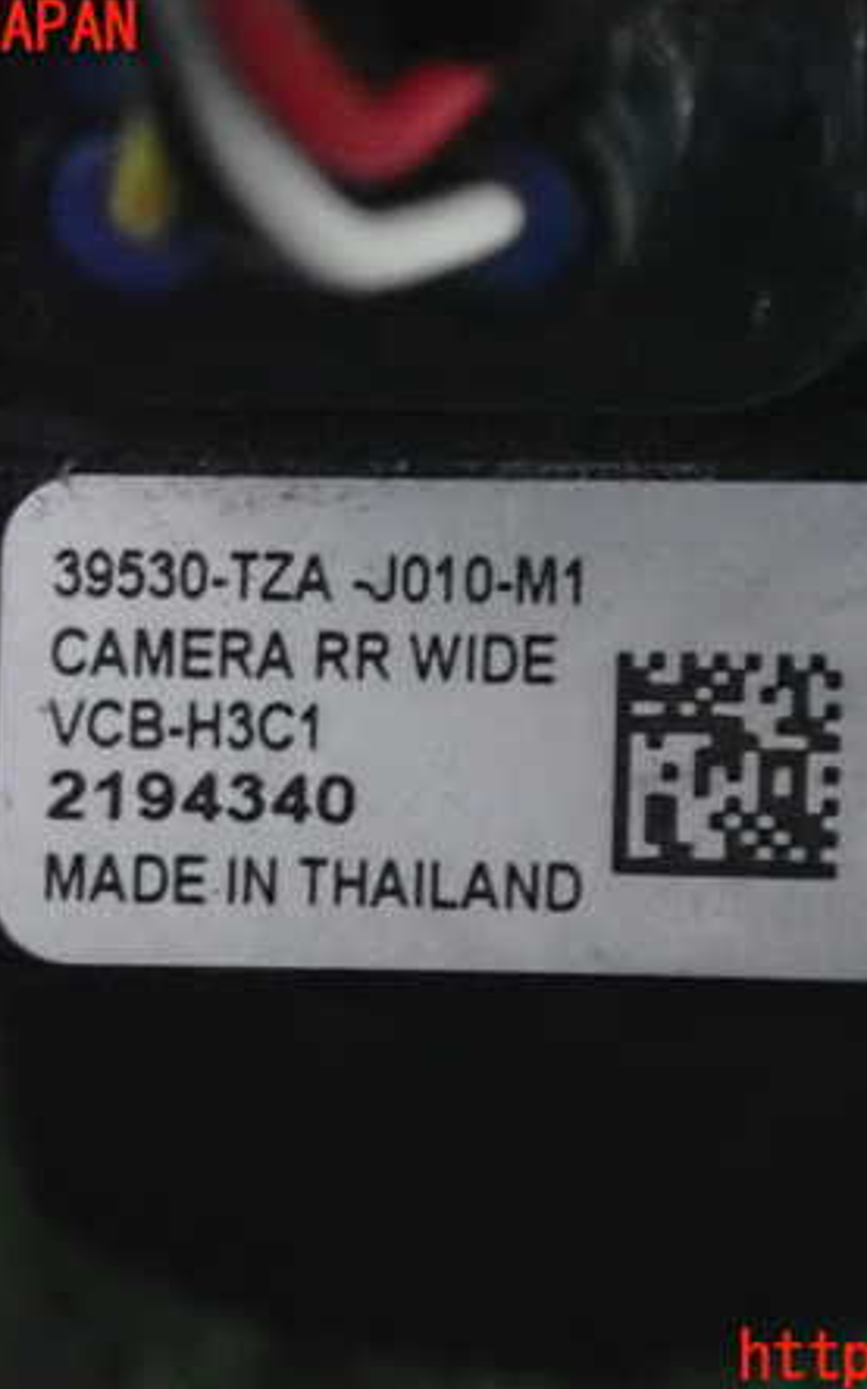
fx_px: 1628
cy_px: 694
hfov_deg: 29.8
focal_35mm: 43
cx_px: 507
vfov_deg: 46.2
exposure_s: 1/60
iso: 6400
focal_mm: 5.4
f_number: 4.9
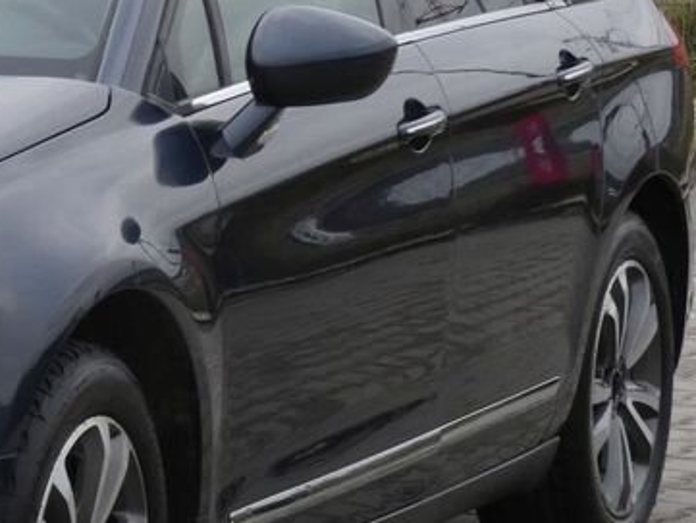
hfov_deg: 6.8
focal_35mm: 289
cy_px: 261
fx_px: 5813
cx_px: -260
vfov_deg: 5.1
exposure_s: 1/80
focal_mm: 18.3
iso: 160
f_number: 5.6
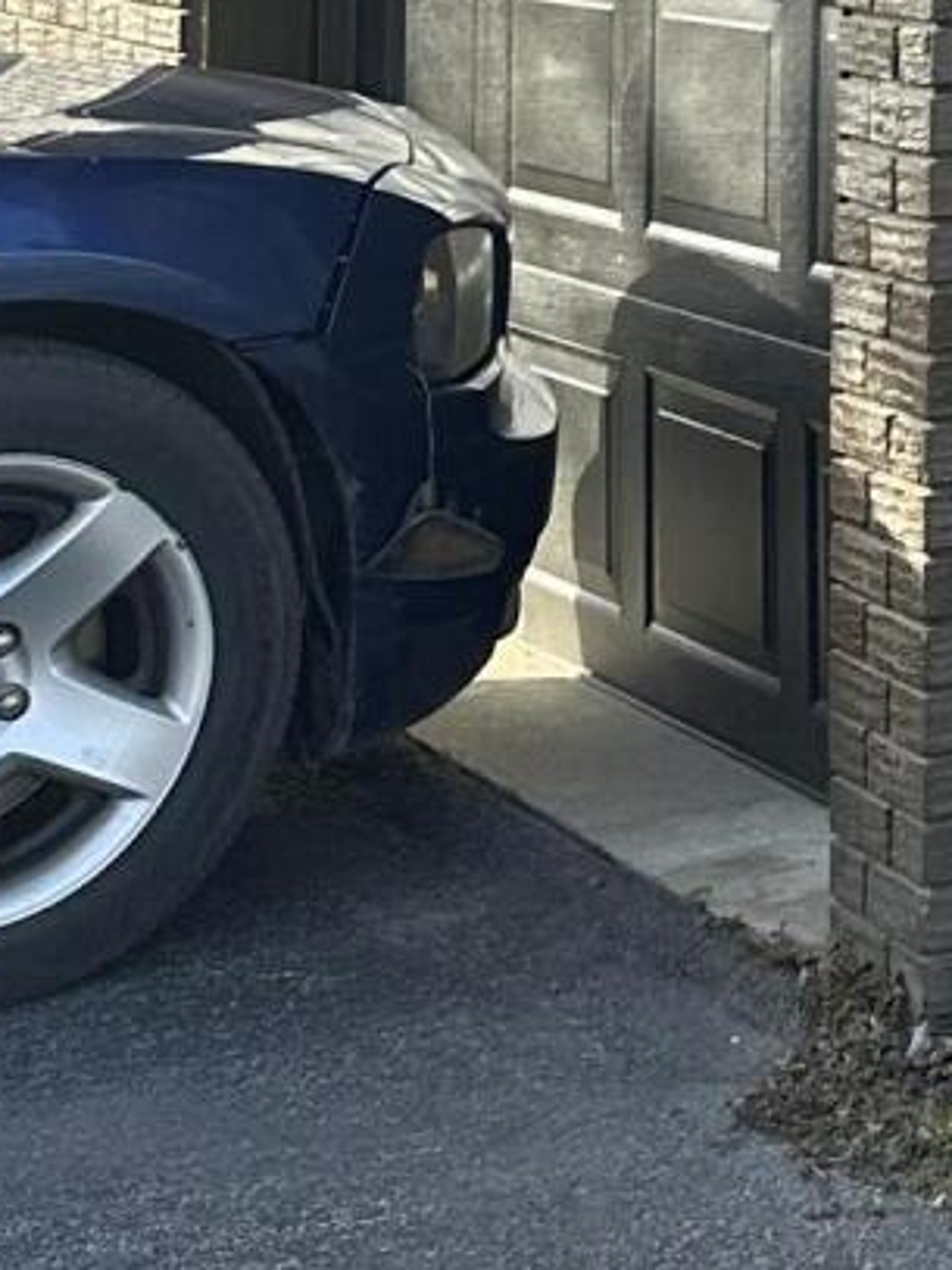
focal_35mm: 118
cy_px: -1095
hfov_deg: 11.0
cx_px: 2098
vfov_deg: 14.5
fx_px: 4329
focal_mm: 6.86
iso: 80
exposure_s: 1/564
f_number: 1.78
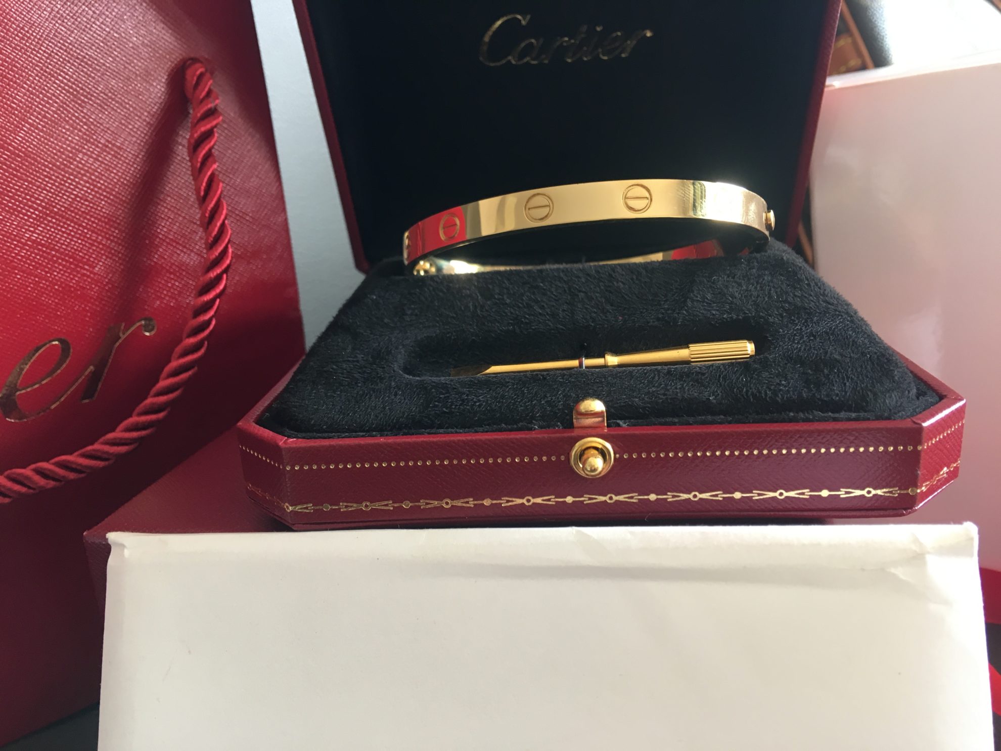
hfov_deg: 61.7
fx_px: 839
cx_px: 500
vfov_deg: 48.2
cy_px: 376
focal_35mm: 29
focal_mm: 4.15
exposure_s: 1/33
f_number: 2.2
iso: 100
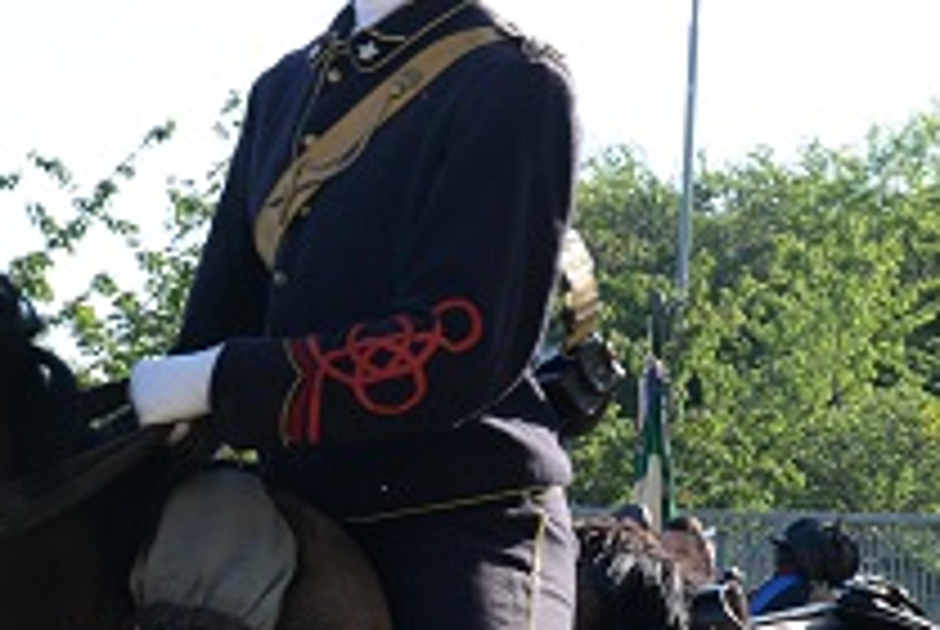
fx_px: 3059
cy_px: 583
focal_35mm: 117
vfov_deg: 11.7
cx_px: 1345
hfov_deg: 16.2
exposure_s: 1/400
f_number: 10
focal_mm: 35
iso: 800
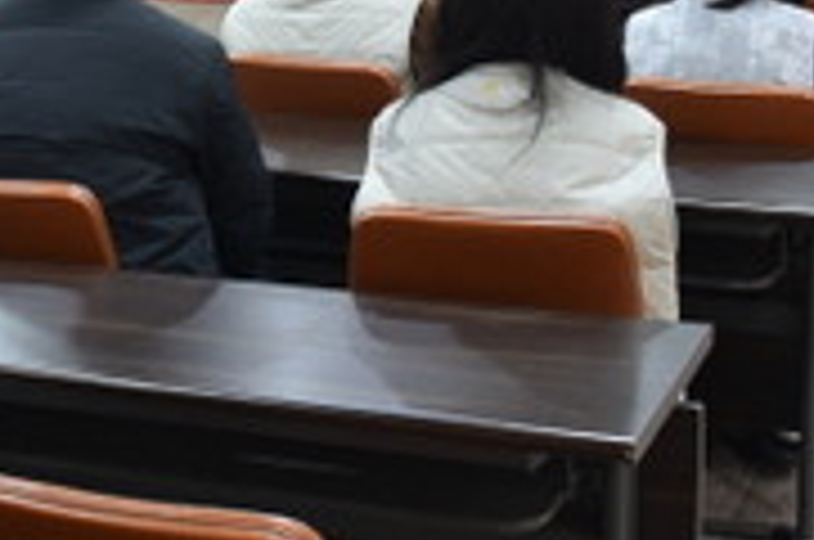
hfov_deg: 20.7
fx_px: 2099
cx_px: -130
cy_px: 36
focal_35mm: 93
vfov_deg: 14.5
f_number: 4
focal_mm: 28
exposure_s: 1/60
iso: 800
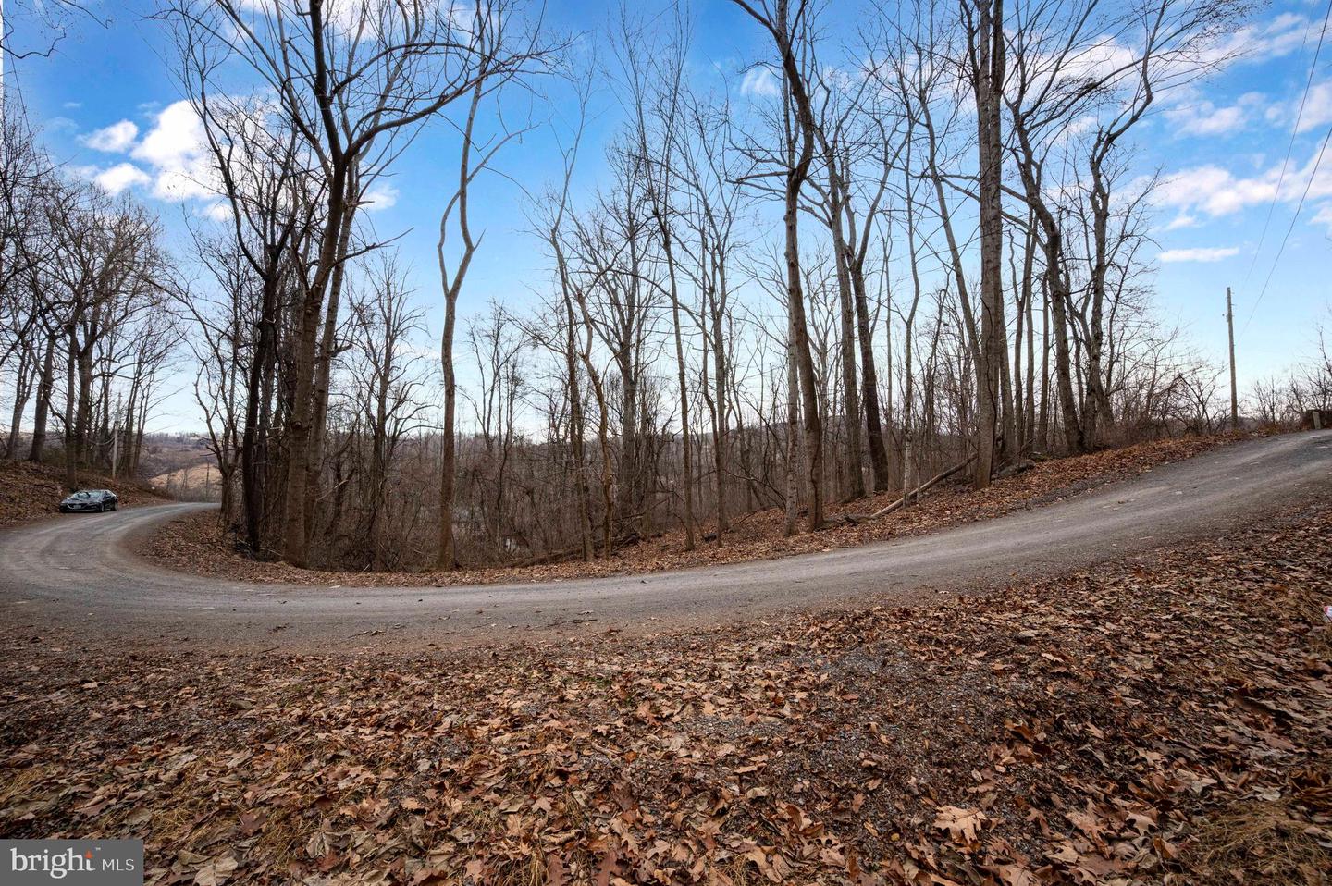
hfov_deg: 104.3
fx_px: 518
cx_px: 666
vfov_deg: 81.1
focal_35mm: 14
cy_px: 443
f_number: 10
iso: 1000
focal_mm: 14
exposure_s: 1/400
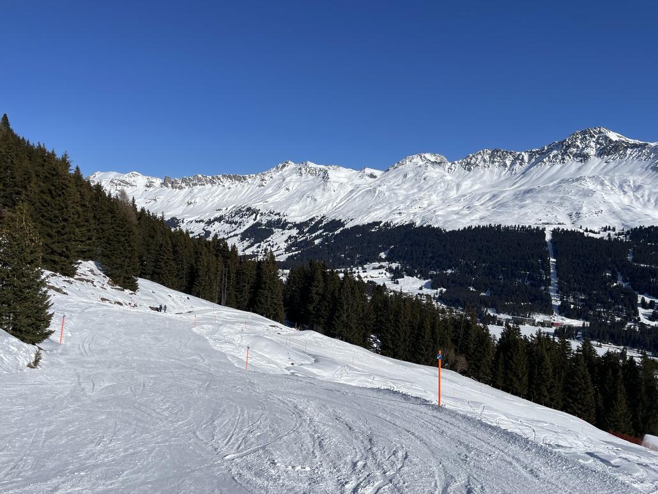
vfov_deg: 53.1
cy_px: 247
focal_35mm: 26
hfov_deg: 67.3
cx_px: 329
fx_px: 494
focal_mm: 4.2
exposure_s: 1/10753
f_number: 1.6
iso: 32
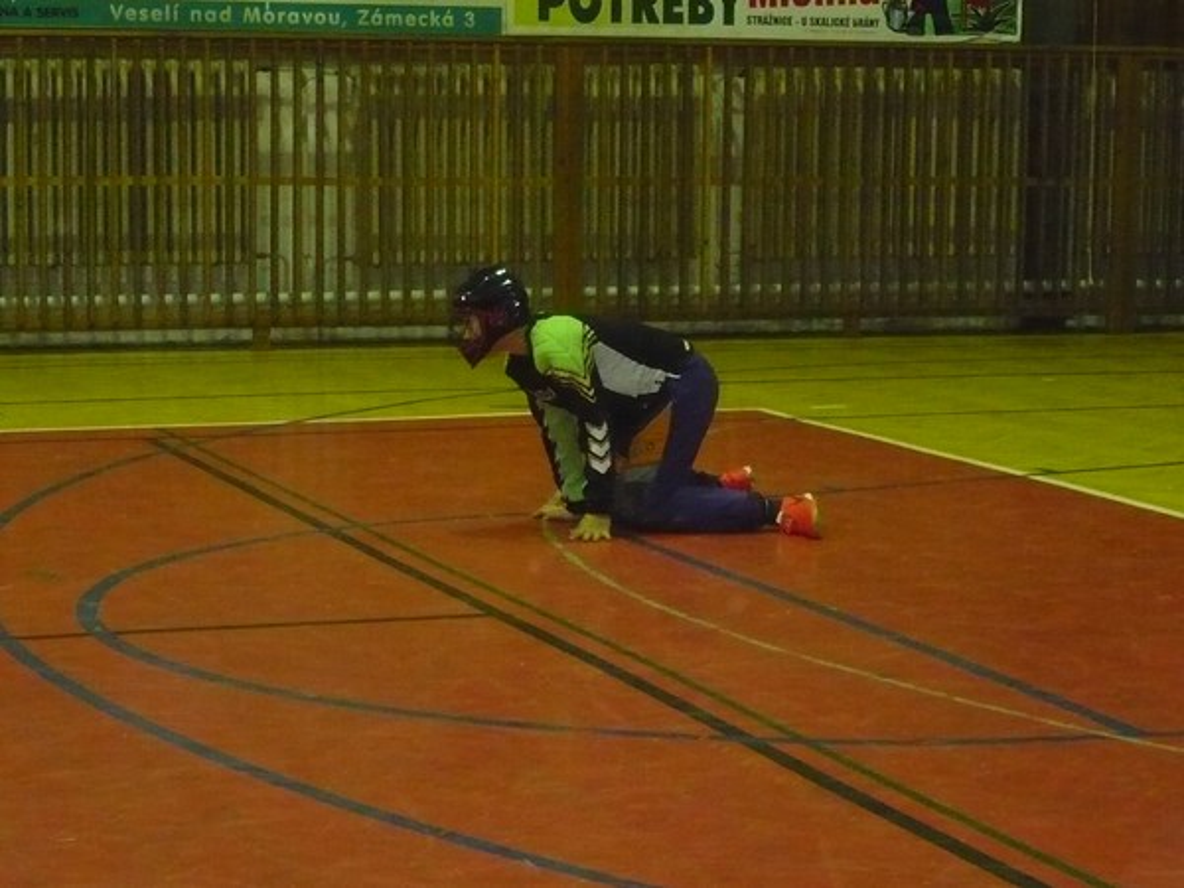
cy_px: 444
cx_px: 592
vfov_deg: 15.4
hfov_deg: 20.4
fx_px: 3284
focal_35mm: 96
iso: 640
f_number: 4
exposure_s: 1/30
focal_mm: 11.5
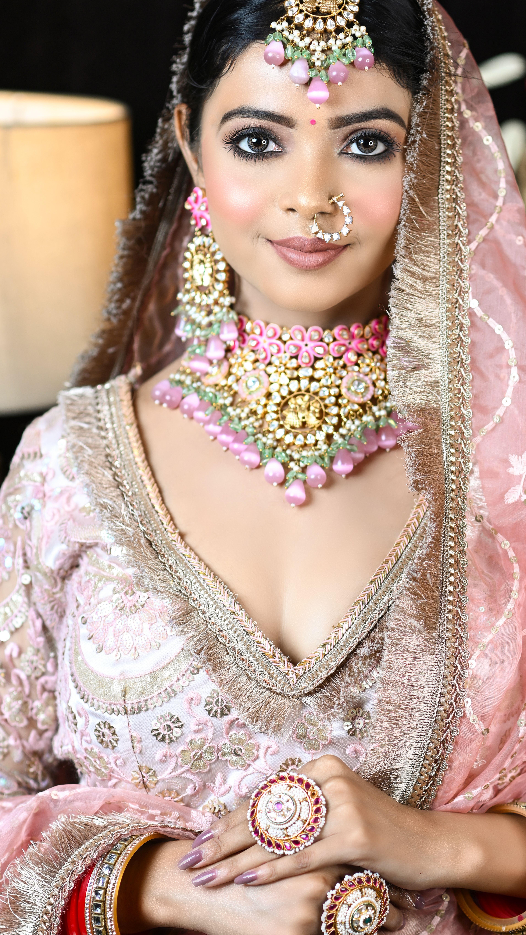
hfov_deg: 11.2
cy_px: 460
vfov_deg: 19.8
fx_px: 2678
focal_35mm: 108
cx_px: 341
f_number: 2.8
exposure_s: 1/160
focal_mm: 85
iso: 200
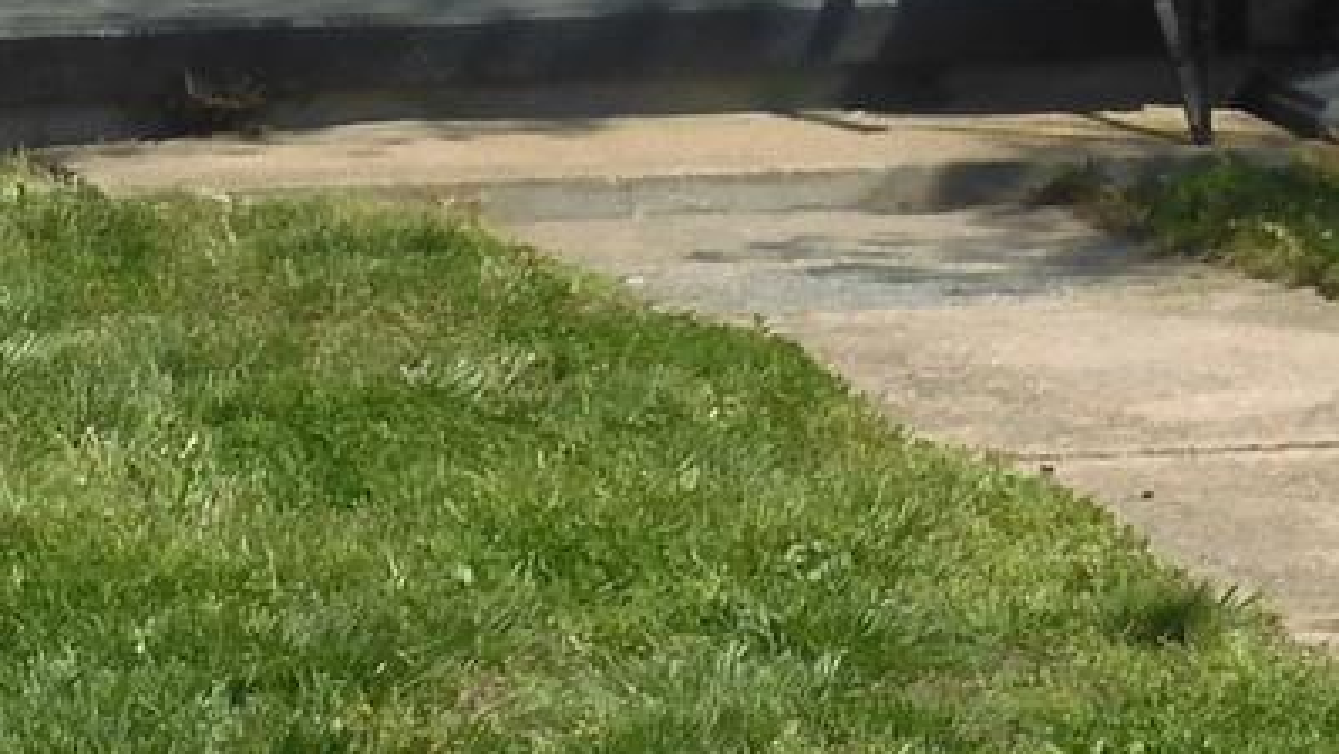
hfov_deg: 8.5
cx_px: 1558
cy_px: -1091
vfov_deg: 4.7
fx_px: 8948
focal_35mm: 252
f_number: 4
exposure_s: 1/1000
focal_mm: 8
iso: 100
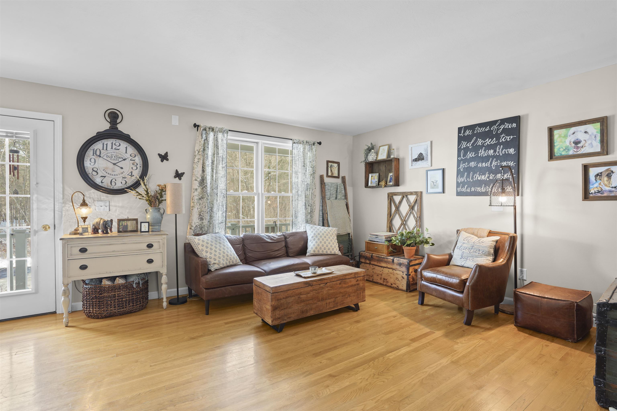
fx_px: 274
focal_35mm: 16
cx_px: 308
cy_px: 206
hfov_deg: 96.7
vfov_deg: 73.7
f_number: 9
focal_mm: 16
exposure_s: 2
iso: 125
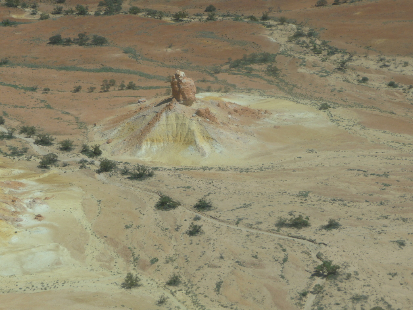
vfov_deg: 13.2
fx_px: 1336
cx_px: 206
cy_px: 155
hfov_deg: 17.6
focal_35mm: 112
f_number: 4.7
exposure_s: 1/1000
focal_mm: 19.1
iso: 100
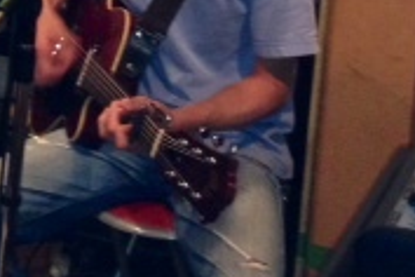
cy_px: -228
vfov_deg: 10.4
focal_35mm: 124
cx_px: 122
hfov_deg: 16.5
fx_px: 1429
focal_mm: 4.12
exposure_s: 1/17
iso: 250
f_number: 2.4
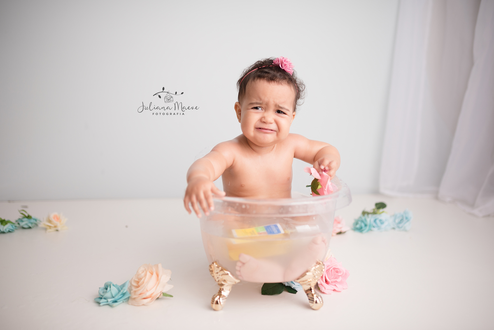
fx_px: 480
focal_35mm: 35
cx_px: 247
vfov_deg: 37.9
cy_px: 165
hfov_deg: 54.4
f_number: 1.8
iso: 125
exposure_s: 1/200
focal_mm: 35
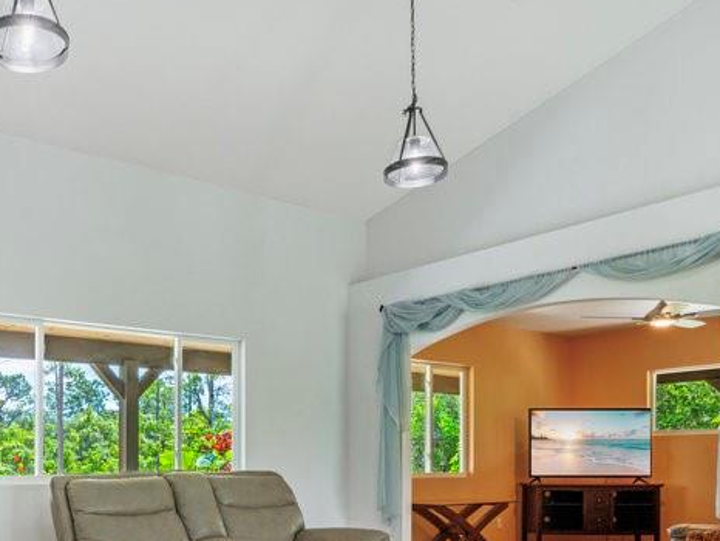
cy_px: 451
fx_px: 687
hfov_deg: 51.0
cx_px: 119
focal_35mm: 33
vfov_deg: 40.8
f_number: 16
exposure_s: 1/30
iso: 200
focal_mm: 16
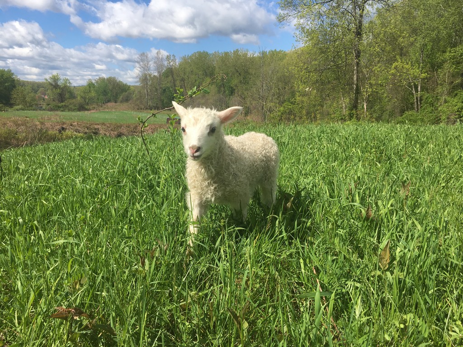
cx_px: 232
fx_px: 388
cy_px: 174
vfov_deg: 48.2
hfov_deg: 61.7
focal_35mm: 29
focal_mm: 4.15
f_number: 2.2
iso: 25
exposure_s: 1/1508
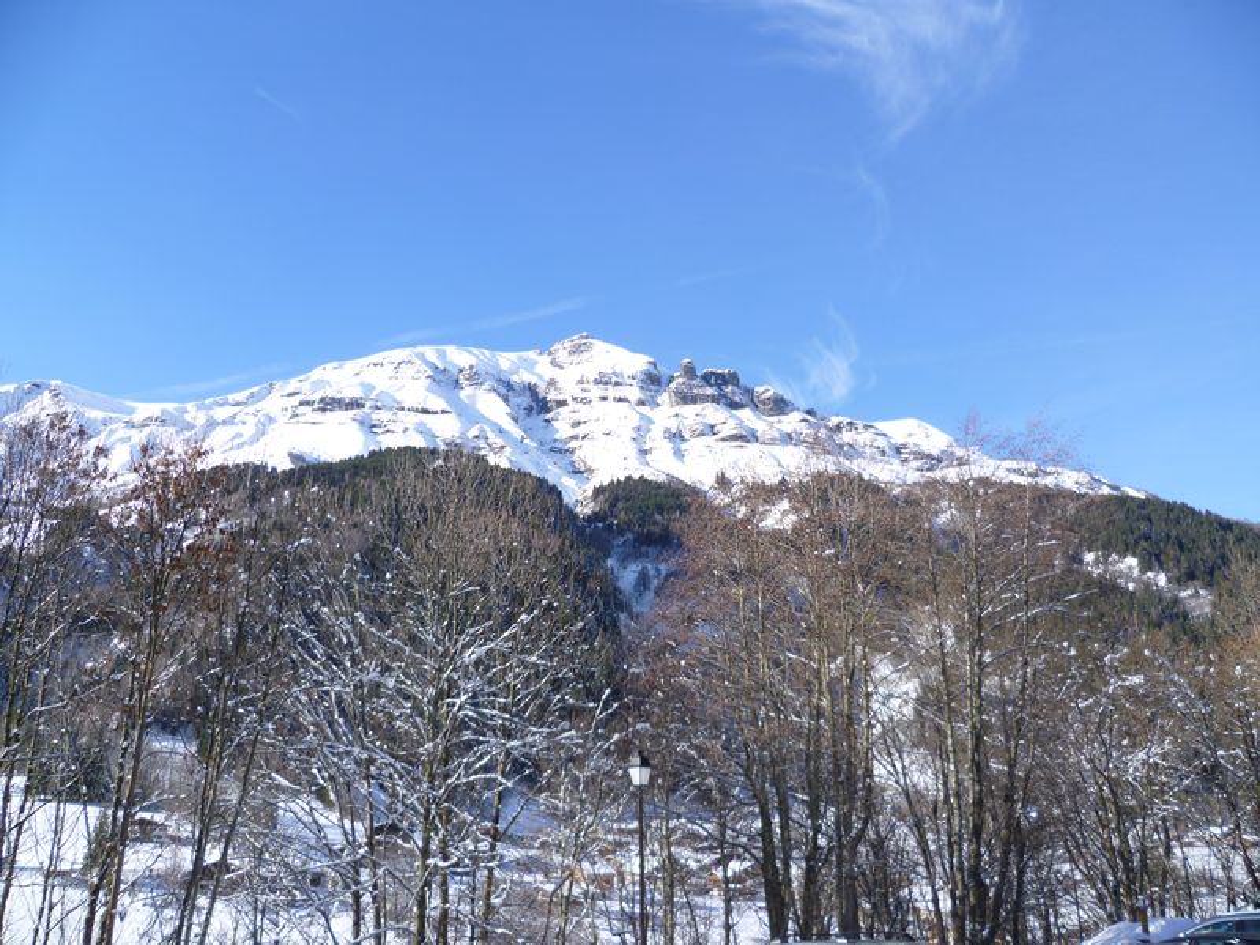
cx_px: 630
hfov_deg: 63.4
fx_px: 1019
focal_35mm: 28
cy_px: 472
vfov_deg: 49.7
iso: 80
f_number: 2.8
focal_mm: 5
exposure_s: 1/640
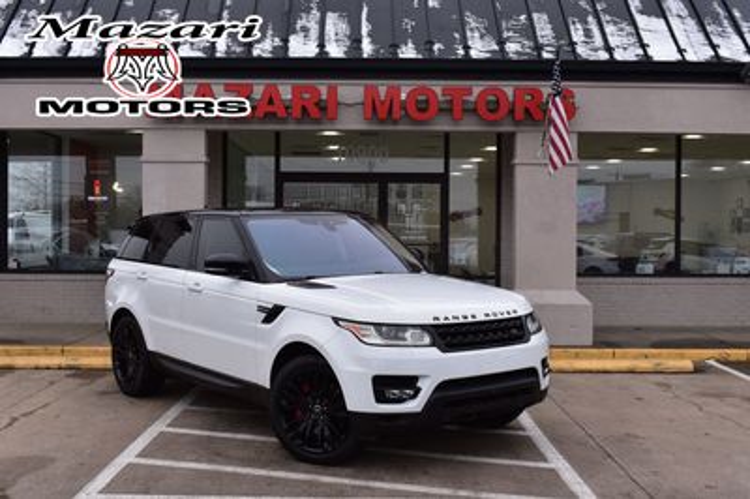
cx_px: 375
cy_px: 250
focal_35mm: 44
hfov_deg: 45.0
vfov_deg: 30.8
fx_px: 905
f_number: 9
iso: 400
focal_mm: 29
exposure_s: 1/125
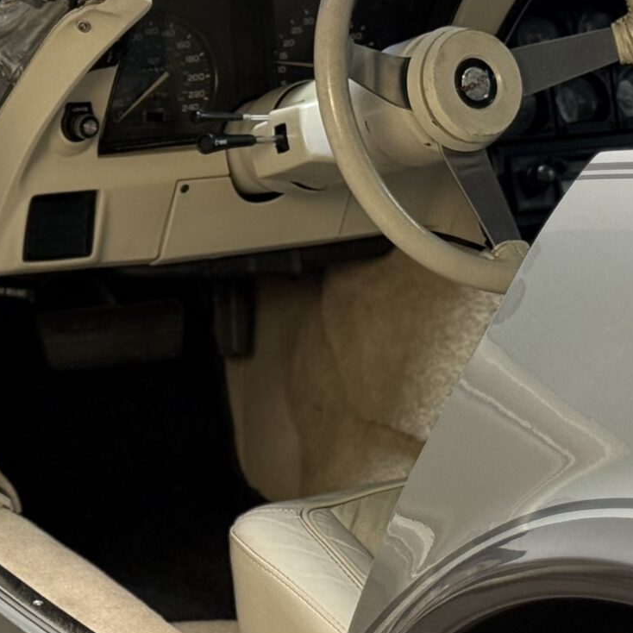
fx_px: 3062
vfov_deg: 11.8
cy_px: 342
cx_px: -149
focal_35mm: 148
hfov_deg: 11.5
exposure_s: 1/50
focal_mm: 6.76
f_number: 1.78
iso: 64
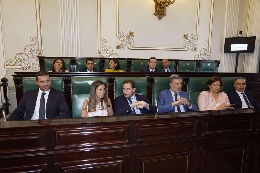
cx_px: 130
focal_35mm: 24
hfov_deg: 73.7
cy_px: 86
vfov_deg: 53.1
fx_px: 173
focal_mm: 16
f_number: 2.8
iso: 640
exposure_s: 1/125
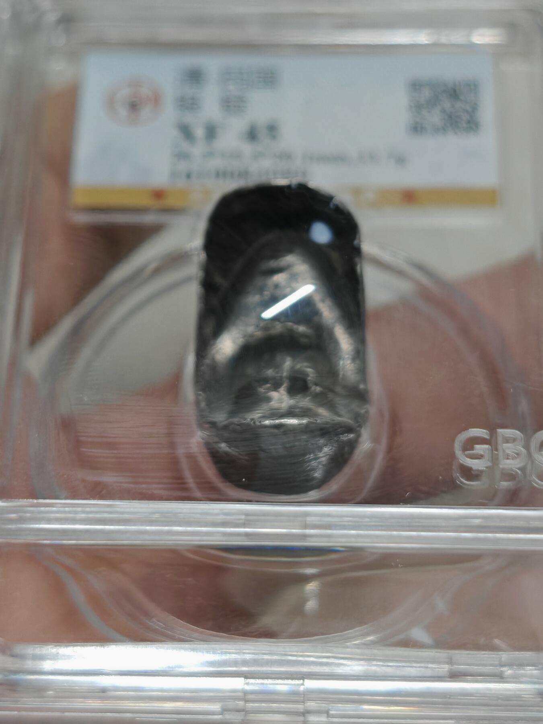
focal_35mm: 95
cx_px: 272
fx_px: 1987
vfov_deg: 20.7
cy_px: 362
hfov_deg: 15.6
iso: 50
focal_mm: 7.62
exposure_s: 1/99
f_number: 1.6
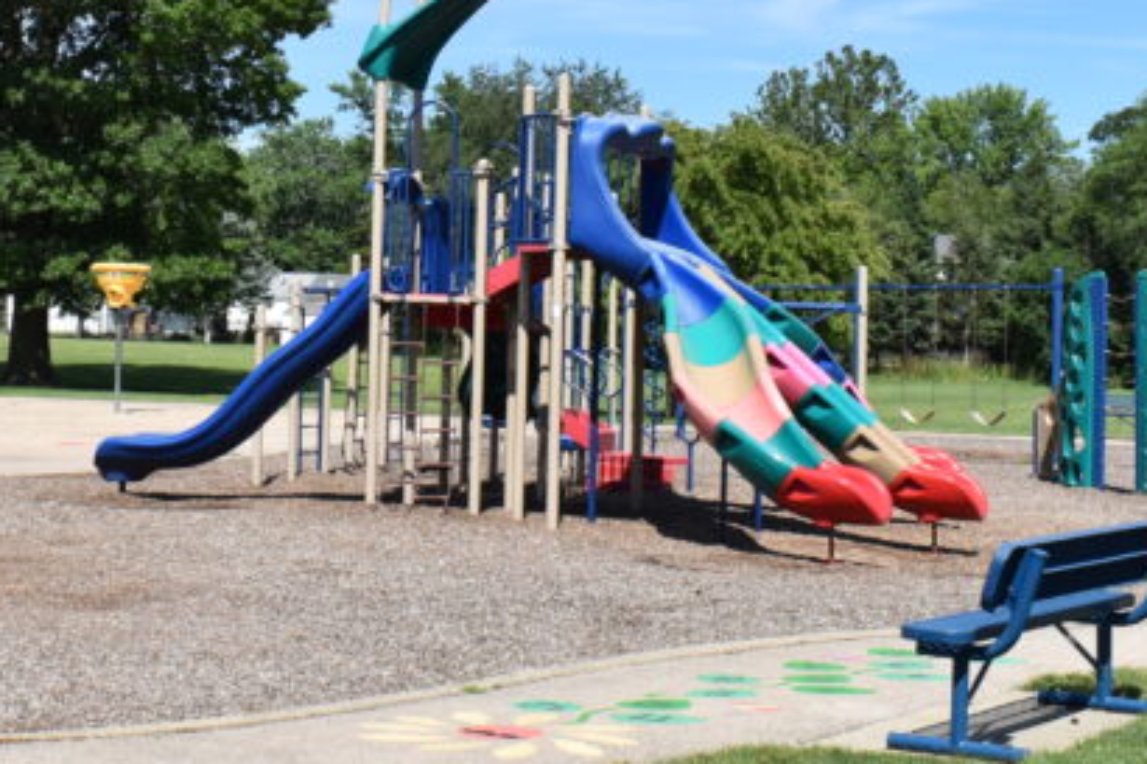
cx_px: 196
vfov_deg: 18.1
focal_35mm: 75
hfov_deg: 26.4
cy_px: 220
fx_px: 2389
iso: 200
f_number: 10
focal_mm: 20
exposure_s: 1/400
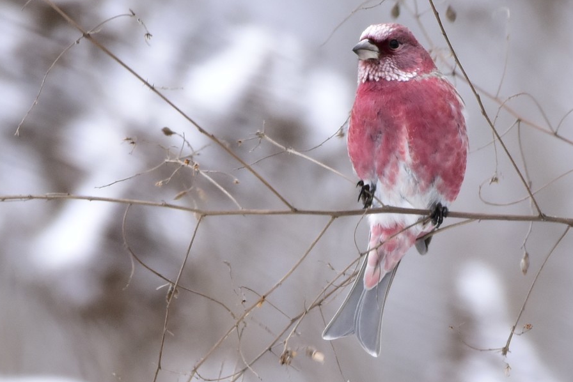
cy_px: 183
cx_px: 354
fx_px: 11368
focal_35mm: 714
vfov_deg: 1.9
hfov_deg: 2.9
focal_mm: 500
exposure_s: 1/320
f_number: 5.6
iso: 1000
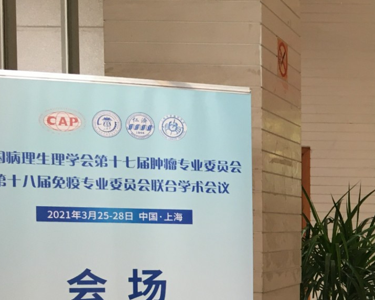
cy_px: 300
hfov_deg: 22.6
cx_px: 475
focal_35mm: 76
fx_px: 843
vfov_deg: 19.6
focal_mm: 4.15
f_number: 2.2
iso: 50
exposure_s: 1/33
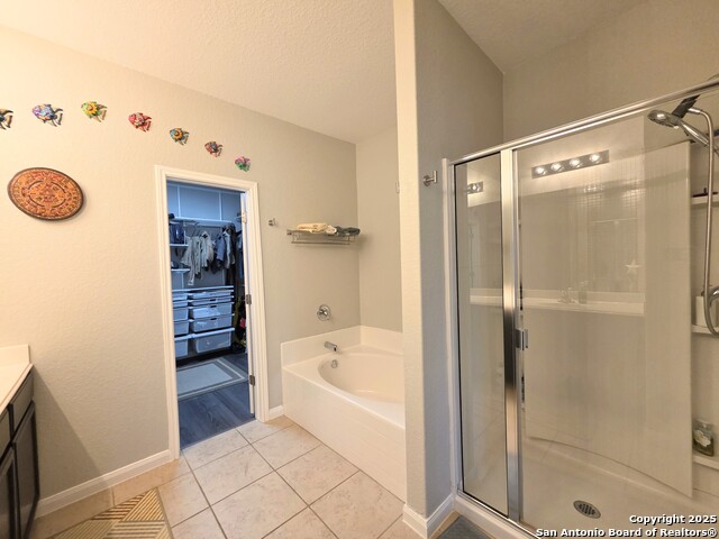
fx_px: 270
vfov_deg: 89.9
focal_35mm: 13
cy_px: 270
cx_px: 360
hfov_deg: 106.2
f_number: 1.9
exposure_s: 1/120
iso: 320
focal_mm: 2.2
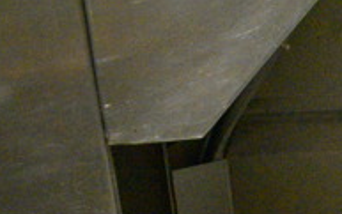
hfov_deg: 20.3
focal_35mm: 87
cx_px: 521
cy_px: 357
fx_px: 812
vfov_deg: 13.8
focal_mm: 18
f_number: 3.5
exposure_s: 1/60
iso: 12800
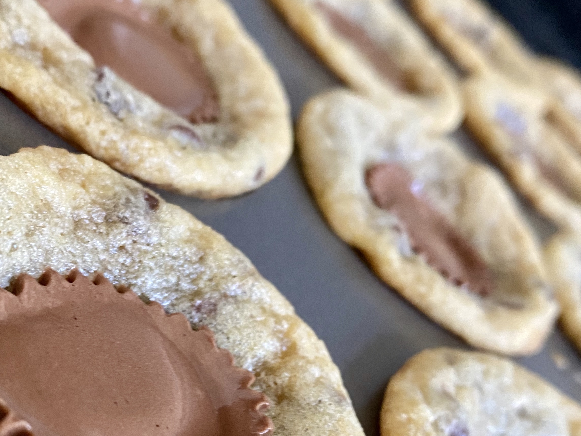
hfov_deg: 41.0
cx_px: 230
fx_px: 772
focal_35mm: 46
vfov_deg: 30.6
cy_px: 357
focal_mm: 4.25
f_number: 1.8
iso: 400
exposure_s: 1/60
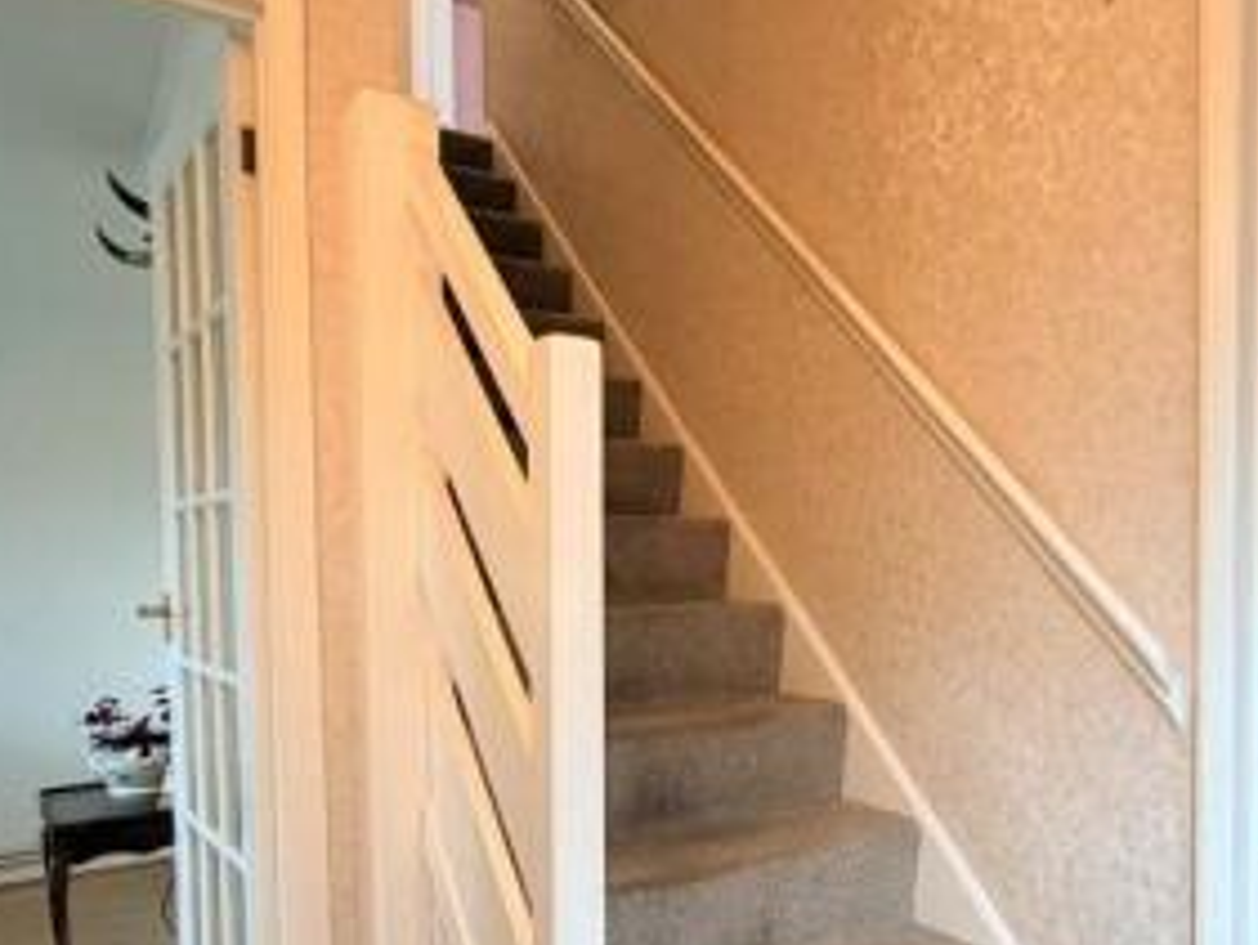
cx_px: 844
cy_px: 607
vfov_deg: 47.7
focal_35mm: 29
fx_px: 1054
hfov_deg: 60.1
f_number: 2.2
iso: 400
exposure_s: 1/50
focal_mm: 2.22
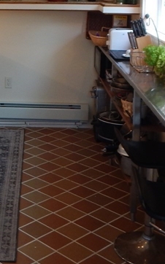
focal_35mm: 66
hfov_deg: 19.1
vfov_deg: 29.7
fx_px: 475
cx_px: 0
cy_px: 22
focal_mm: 4
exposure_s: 1/60
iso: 125
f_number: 3
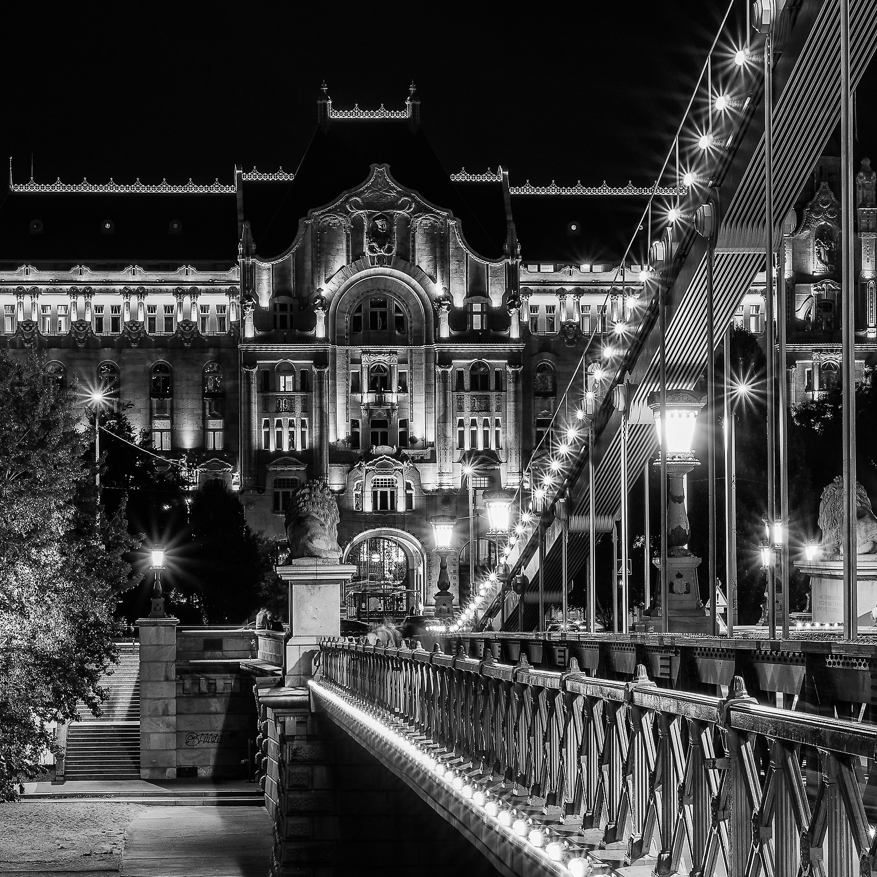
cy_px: 436
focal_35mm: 97
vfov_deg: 17.9
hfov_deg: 17.9
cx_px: 351
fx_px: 2780
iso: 100
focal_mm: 50
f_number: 11
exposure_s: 8
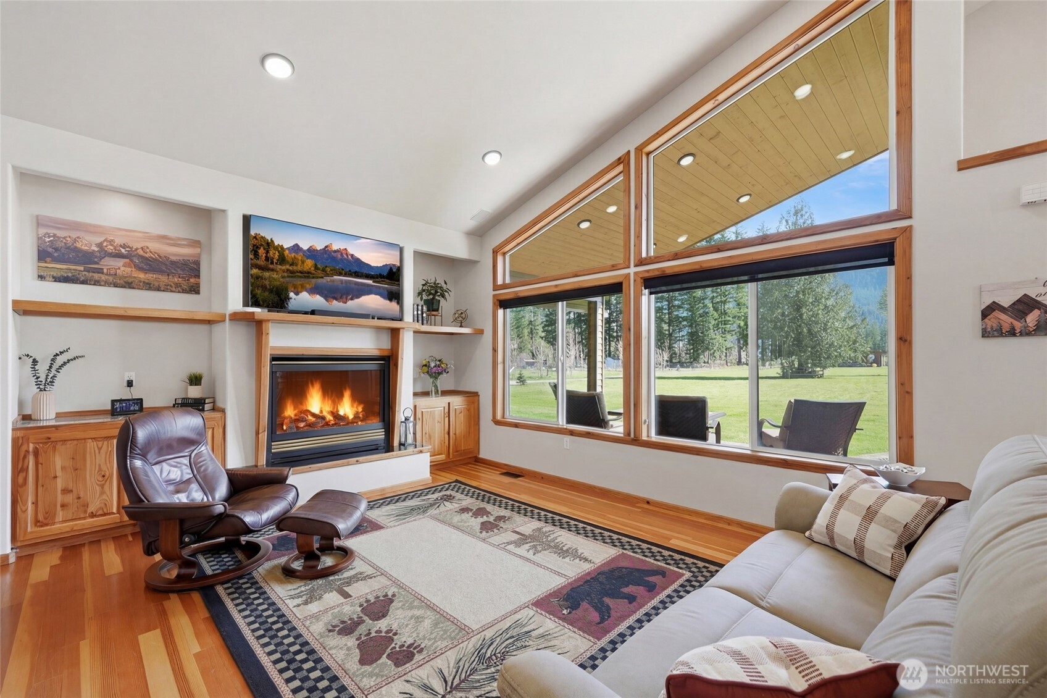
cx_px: 524
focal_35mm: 15
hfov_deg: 100.4
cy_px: 349
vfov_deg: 77.3
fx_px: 436
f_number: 9
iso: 250
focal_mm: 15
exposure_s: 1/50
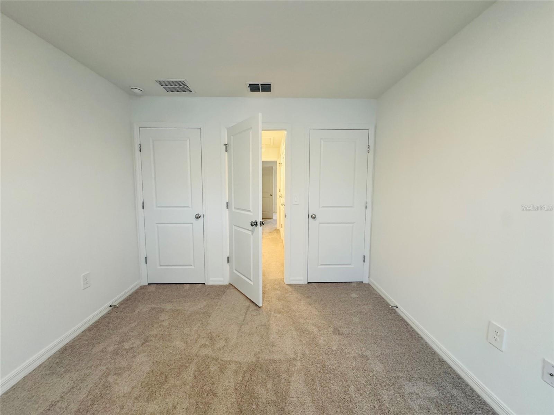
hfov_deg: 102.1
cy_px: 208
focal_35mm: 14
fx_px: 224
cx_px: 277
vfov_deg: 85.7
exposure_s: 1/120
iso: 320
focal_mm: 2.22
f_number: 2.2
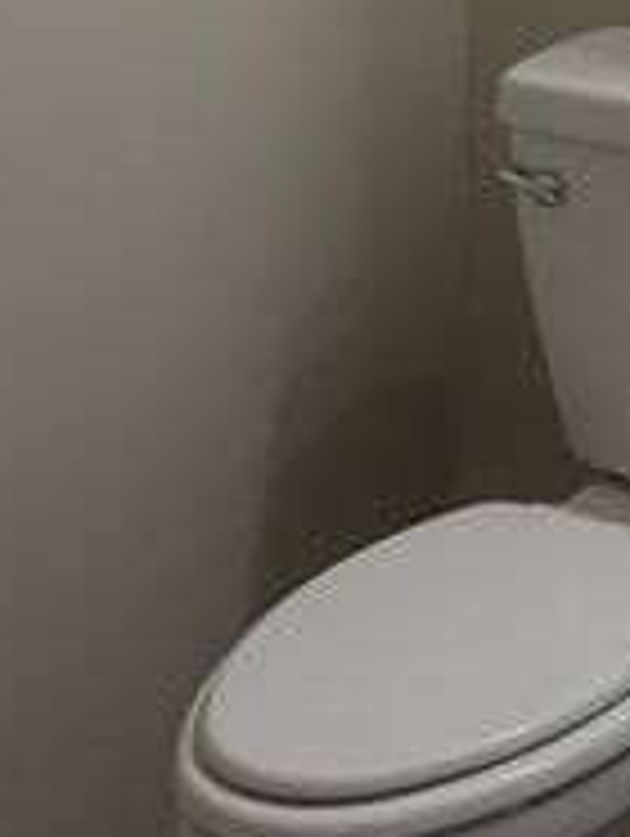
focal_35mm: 93
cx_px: 1030
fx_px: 2252
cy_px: -488
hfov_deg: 14.5
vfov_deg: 18.2
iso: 125
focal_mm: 5.96
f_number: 1.6
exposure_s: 1/140
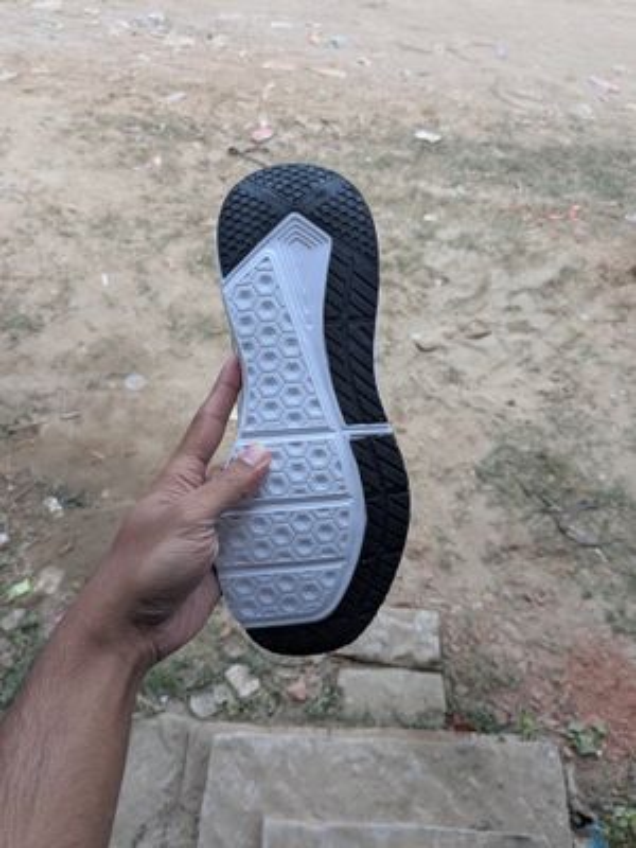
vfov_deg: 65.3
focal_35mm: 27
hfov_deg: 51.4
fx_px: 661
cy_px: 424
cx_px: 318
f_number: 1.73
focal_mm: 4.38
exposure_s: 1/99.9
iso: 353
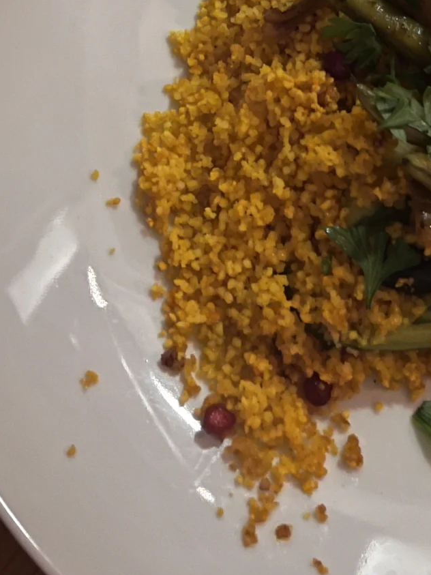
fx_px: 1312
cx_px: 446
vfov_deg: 21.2
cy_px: -268
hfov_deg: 18.1
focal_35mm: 79
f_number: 1.6
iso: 500
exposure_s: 1/25
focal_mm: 5.1
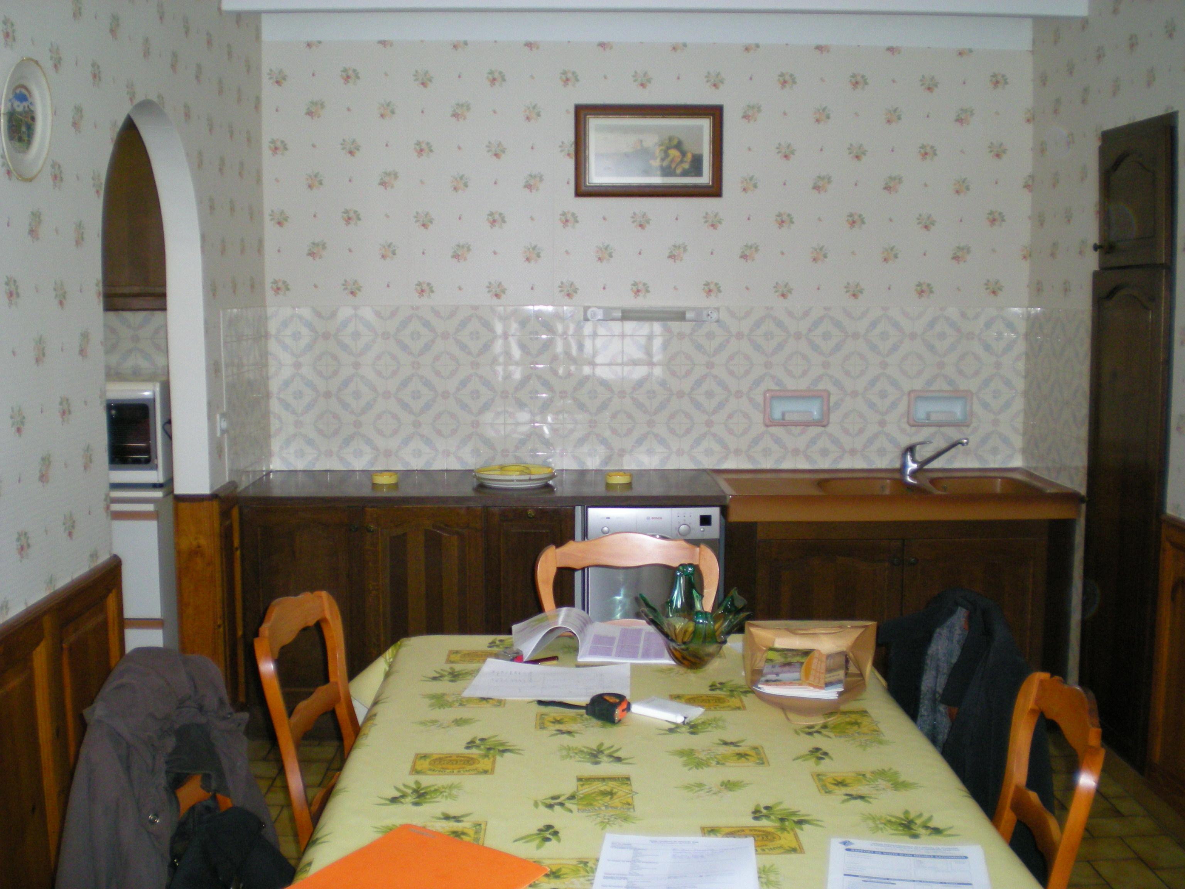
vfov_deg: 37.7
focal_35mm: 38
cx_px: 592
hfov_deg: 49.0
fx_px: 1301
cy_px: 444
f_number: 3.1
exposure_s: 1/60
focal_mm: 6.3
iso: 206
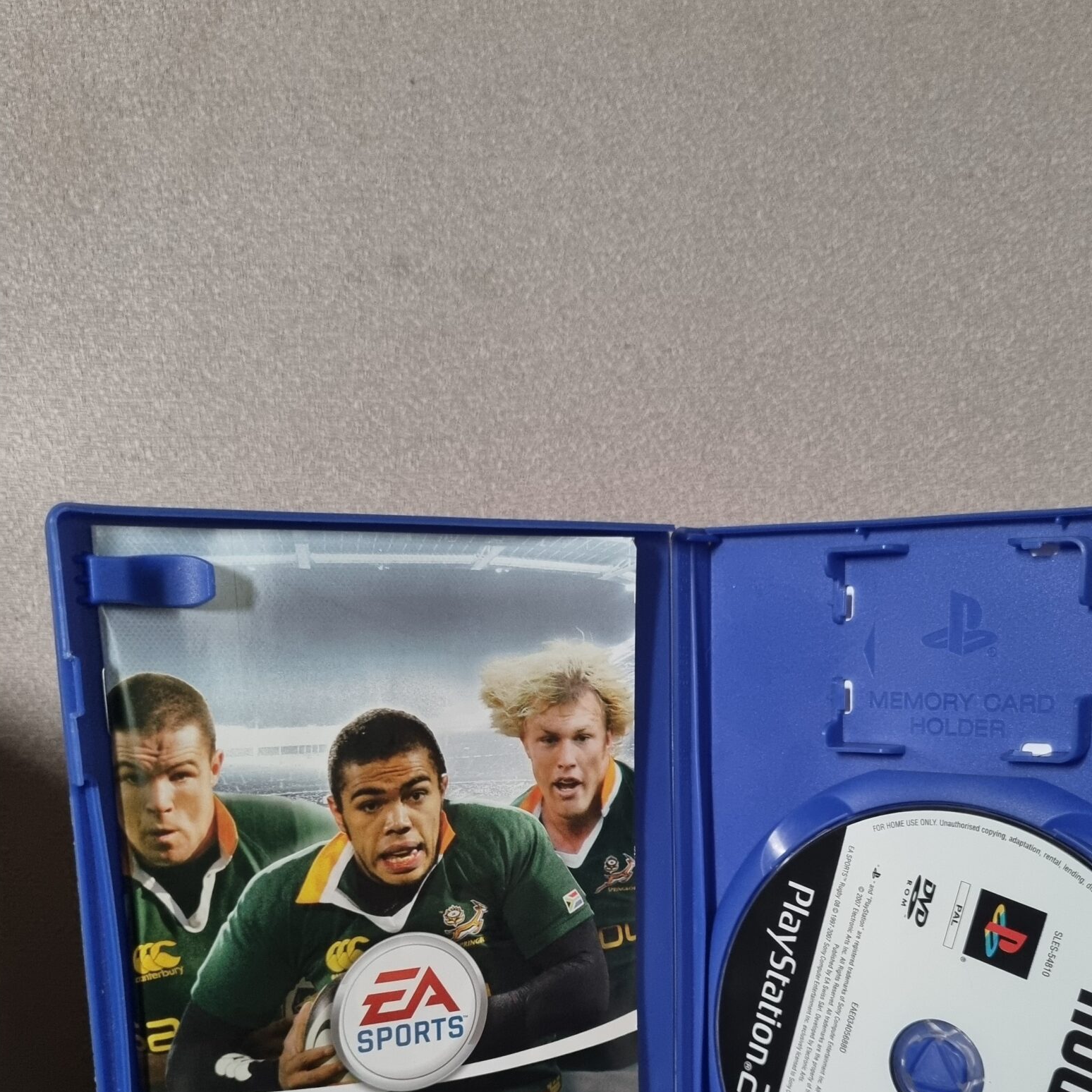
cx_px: 674
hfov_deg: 43.6
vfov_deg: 41.8
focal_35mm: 38
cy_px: 887
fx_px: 1356
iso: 500
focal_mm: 5.4
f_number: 1.8
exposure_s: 1/25
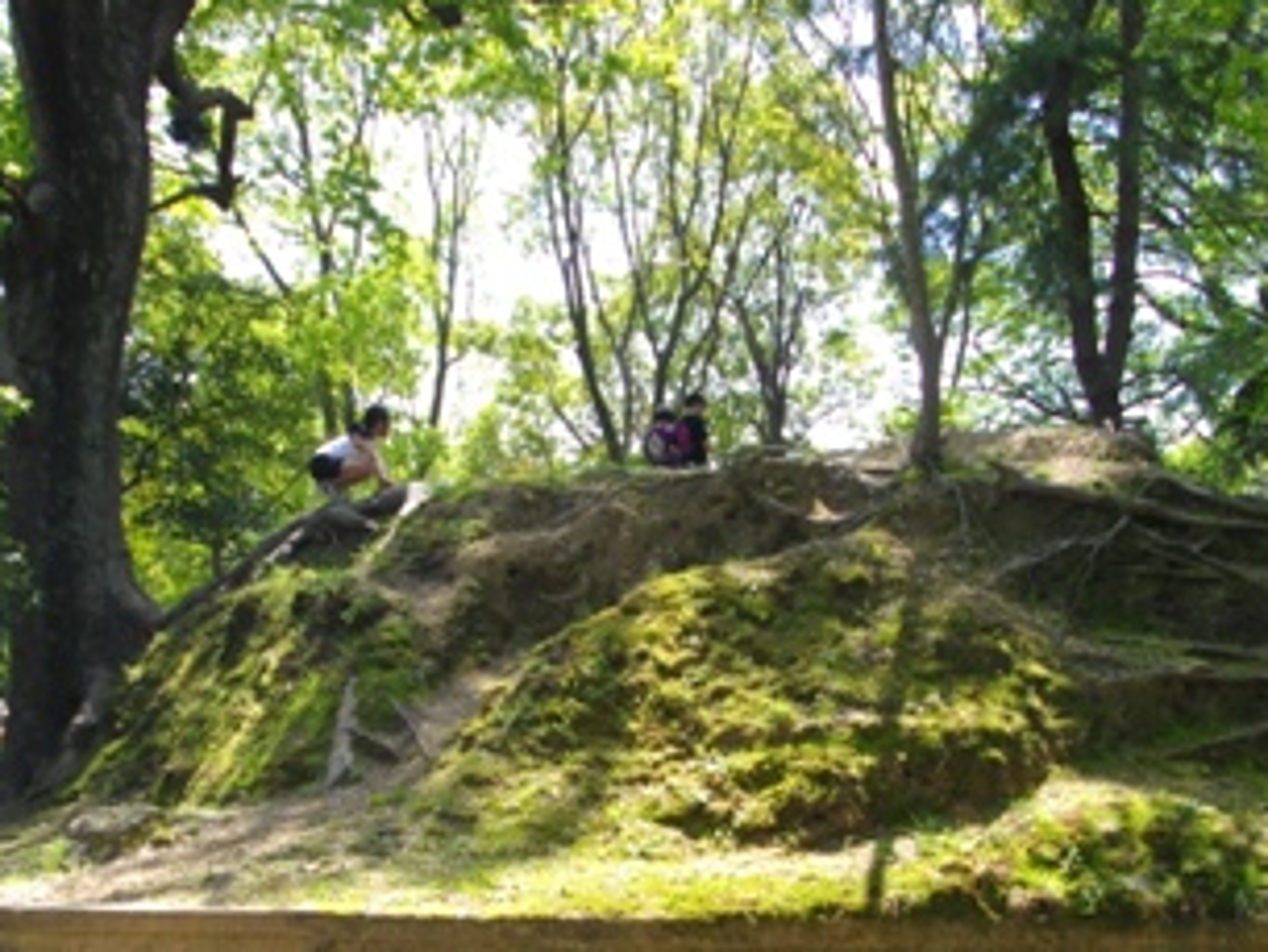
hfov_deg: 40.4
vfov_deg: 30.5
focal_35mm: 47
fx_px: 1722
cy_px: 686
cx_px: 653
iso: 100
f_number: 2.9
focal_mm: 5.7
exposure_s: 1/320
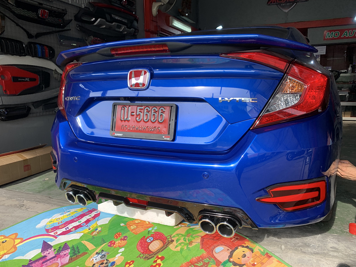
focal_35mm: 26
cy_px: 134
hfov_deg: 67.3
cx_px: 178
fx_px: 267
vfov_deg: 53.1
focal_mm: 4.25
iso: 25
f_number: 1.8
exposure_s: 1/250
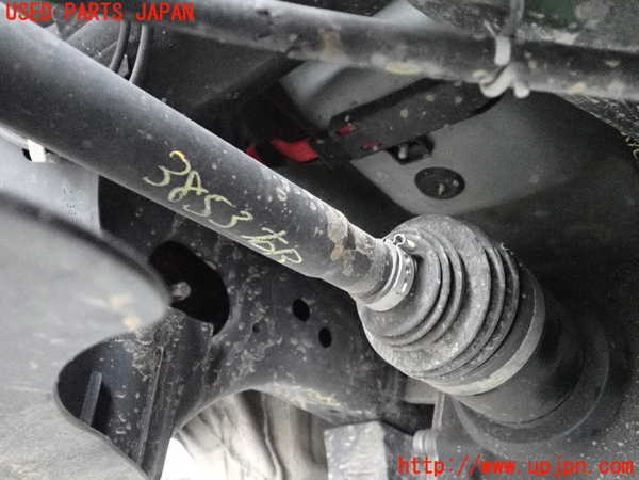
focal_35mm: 30
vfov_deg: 46.8
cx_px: 320
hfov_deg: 60.0
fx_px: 554
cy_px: 240
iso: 5000
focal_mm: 5.4
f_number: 2.3
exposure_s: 1/125
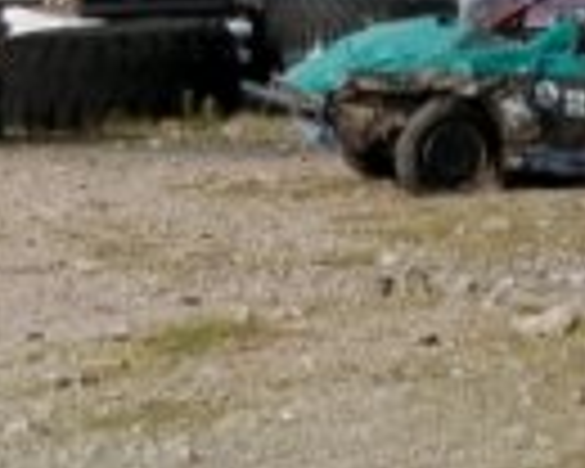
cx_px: 950
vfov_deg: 4.1
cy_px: -176
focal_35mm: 380
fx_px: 6584
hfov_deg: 5.0
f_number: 5.3
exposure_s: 1/1000
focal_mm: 55
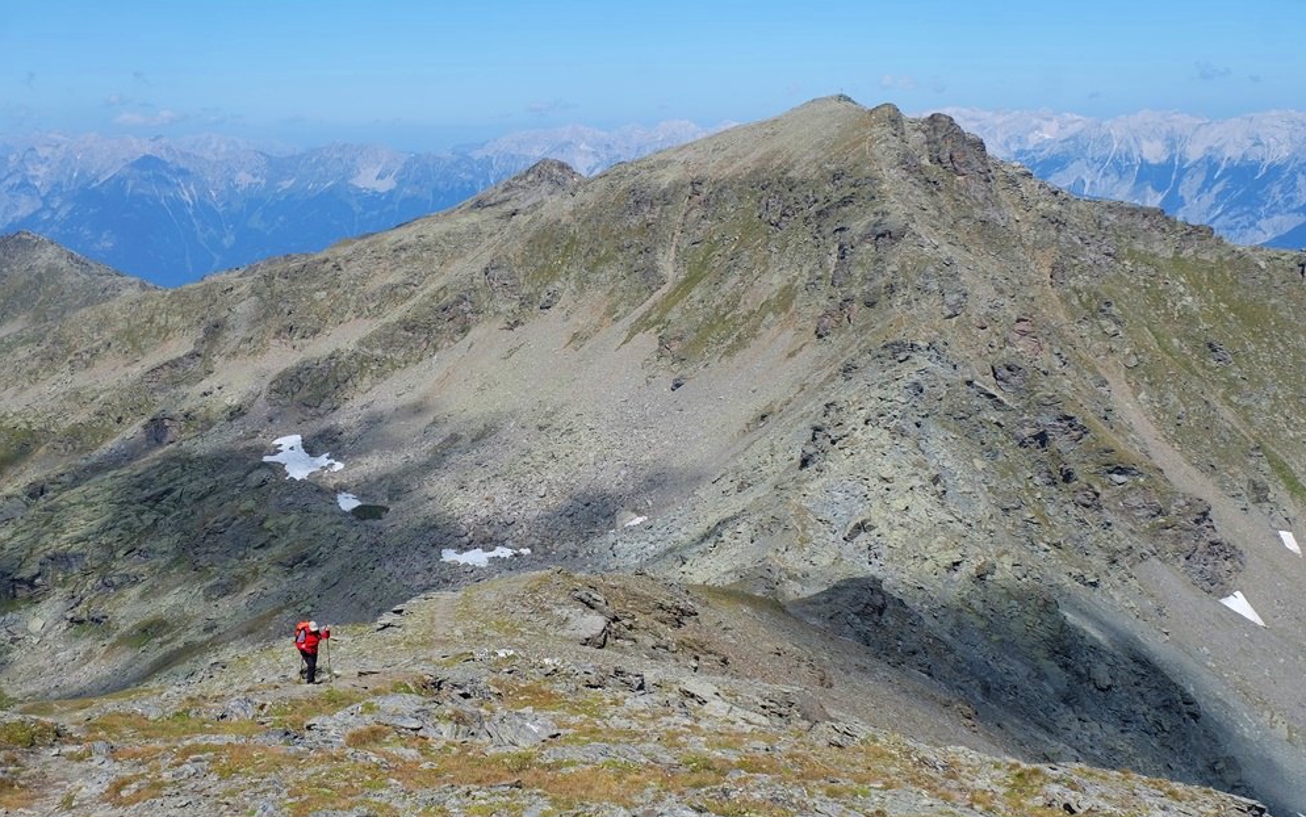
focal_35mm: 41
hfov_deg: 48.2
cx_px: 650
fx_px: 1460
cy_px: 429
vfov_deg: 31.3
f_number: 9
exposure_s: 1/420
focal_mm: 26.9
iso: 200
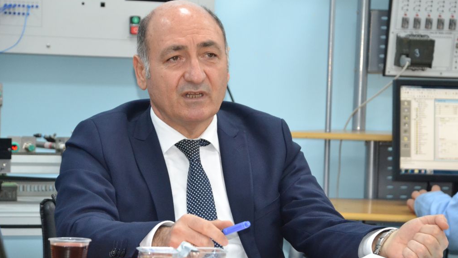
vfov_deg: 6.9
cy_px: 136
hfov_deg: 12.3
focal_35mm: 176
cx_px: 241
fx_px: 2132
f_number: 5.6
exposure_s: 1/60
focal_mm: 105
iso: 2500
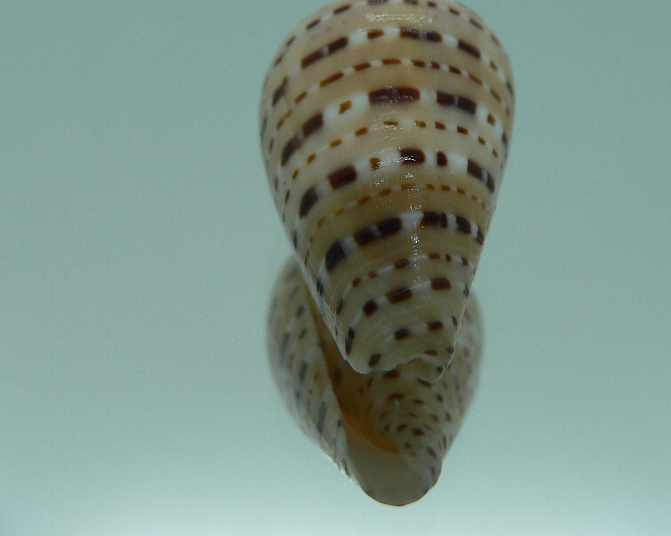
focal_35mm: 45
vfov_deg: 33.3
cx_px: 384
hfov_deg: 41.1
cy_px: 217
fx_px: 893
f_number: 2.8
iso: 80
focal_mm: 4.6
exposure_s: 1/80
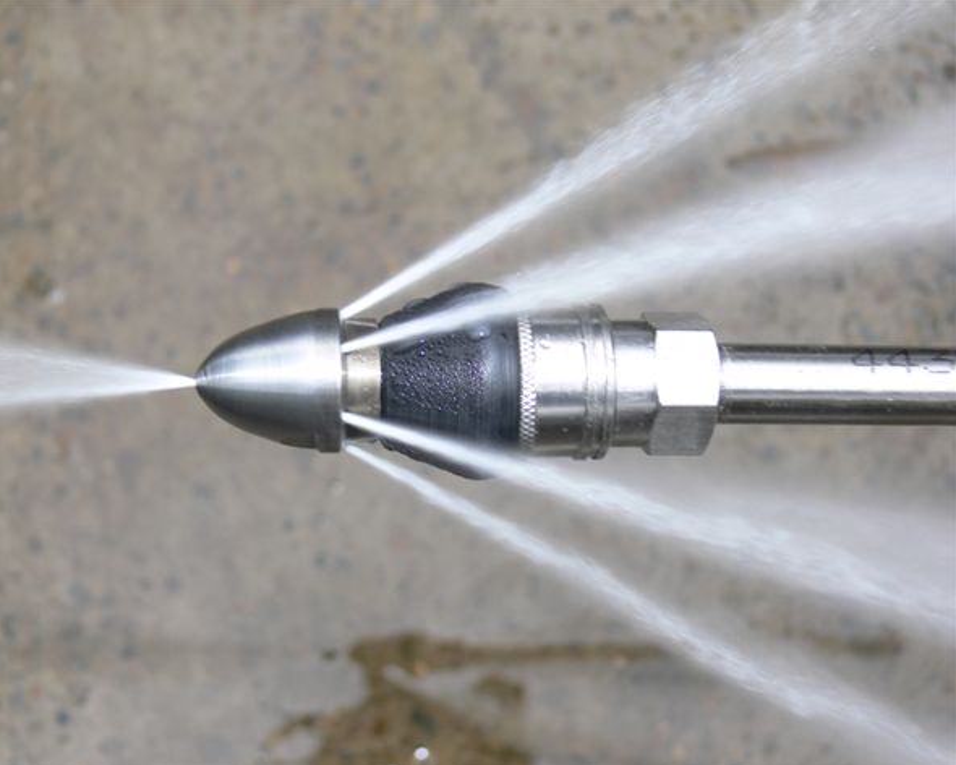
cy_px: 386
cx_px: 439
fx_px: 1528
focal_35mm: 54
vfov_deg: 28.1
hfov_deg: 34.7
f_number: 3.2
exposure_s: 1/30
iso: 80
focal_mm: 10.8
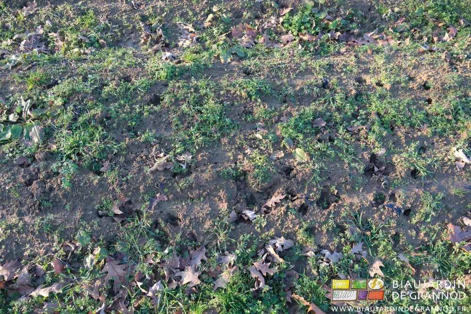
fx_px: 353
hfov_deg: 67.4
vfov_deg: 47.9
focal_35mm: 27
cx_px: 236
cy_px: 157
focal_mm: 18
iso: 160
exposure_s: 1/105
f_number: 3.6
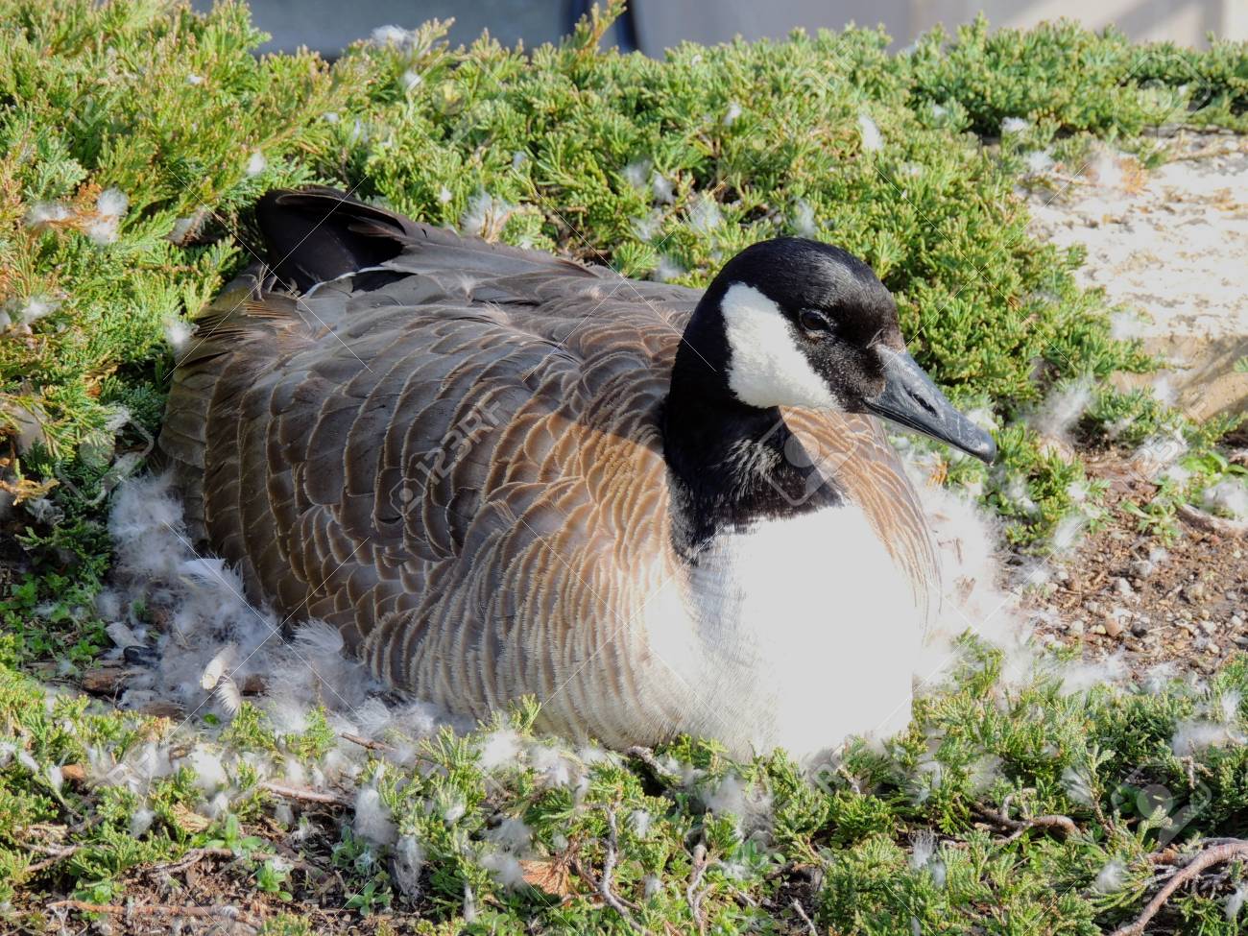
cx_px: 624
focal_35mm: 300
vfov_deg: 5.0
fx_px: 10816
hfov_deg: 6.6
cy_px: 468
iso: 180
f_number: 4.8
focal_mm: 53.5
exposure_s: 1/200
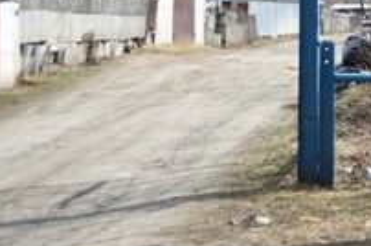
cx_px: 659
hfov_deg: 14.3
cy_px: -65
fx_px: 1307
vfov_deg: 10.5
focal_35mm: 127
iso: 200
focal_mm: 32
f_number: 7.1
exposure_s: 1/500
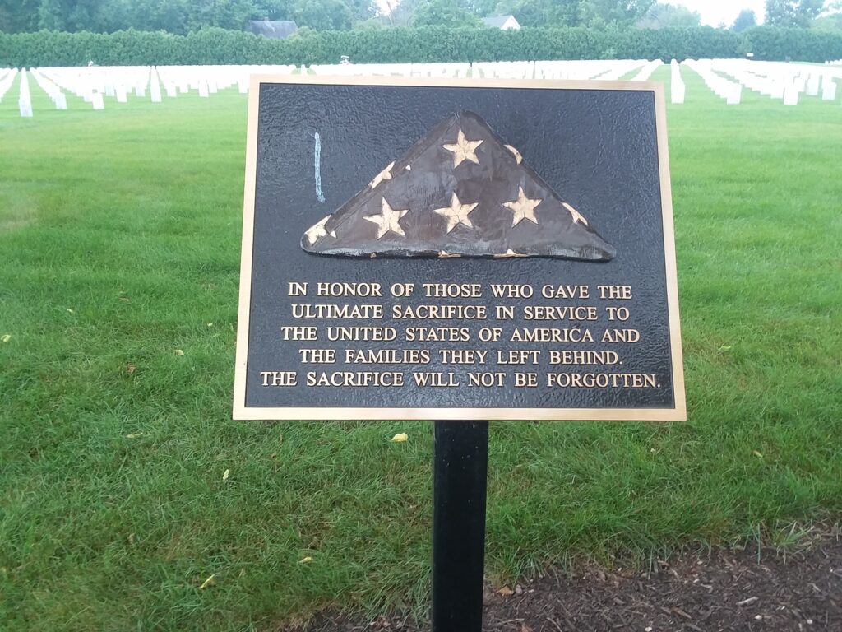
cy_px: 316
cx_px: 421
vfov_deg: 48.2
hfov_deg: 61.7
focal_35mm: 29
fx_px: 705
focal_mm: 2.47
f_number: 1.9
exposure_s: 1/174
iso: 40
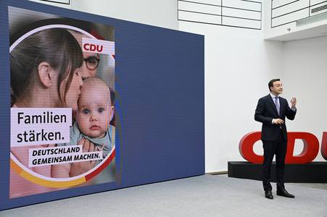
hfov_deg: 39.6
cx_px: 164
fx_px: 454
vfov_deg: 27.0
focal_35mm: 50
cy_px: 108
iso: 3200
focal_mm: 50
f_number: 6.3
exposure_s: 1/500
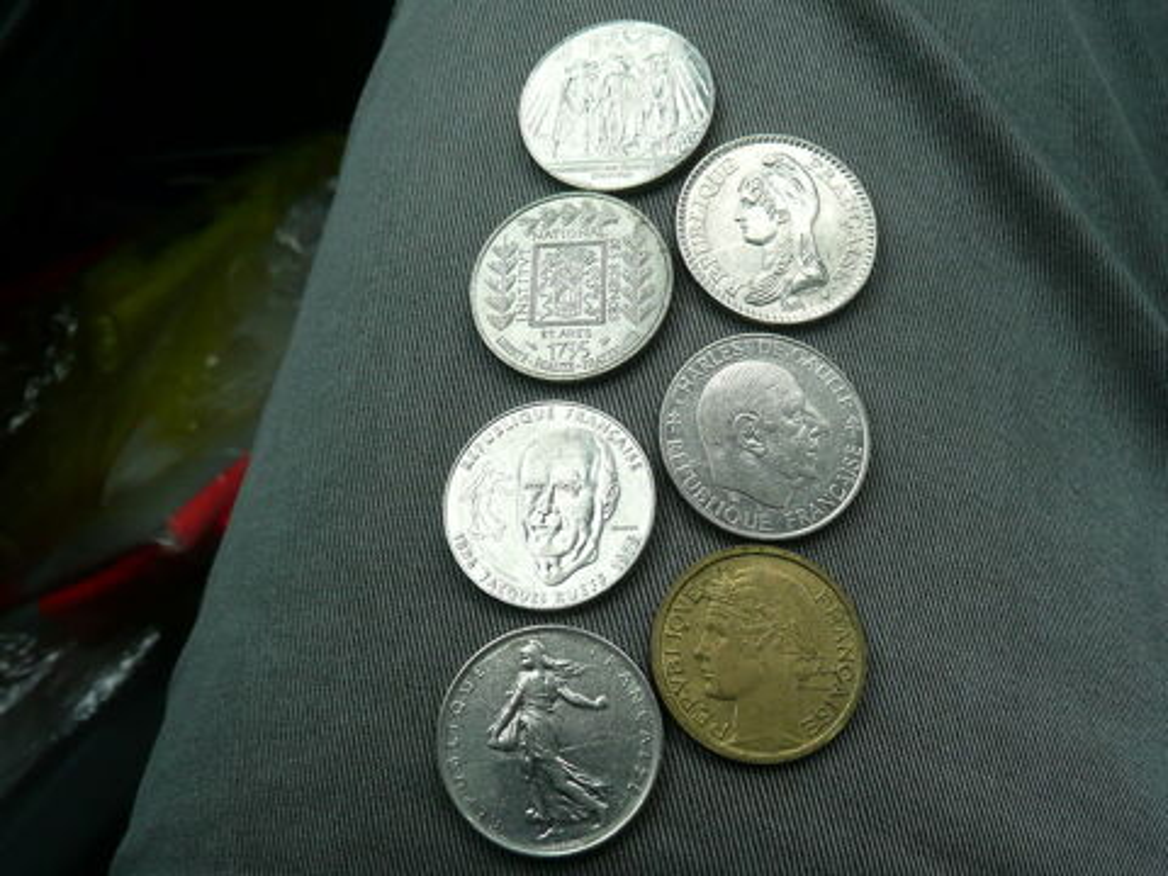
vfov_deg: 39.7
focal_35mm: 36
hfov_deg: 51.4
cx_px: 584
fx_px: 1215
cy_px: 438
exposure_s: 1/50
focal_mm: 4.9
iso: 100
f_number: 3.4
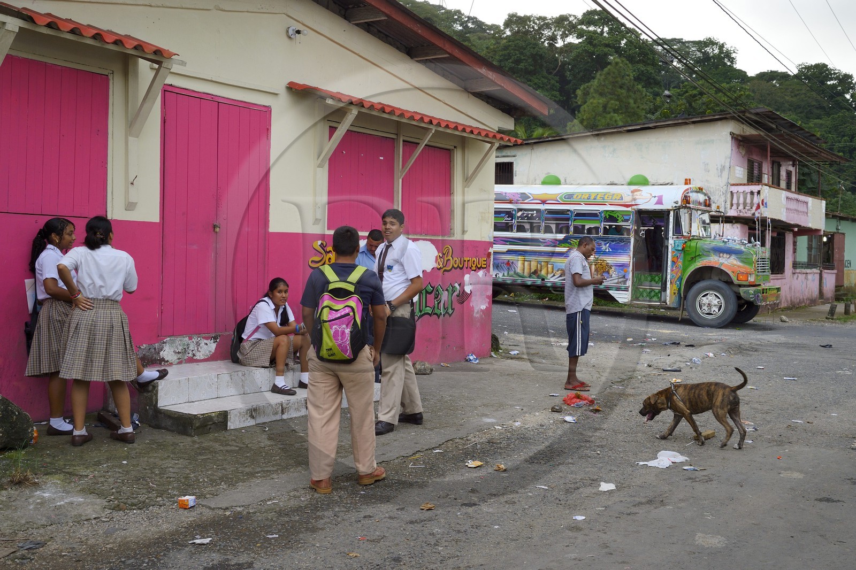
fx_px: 903
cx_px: 428
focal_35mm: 38
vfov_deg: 35.0
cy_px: 285
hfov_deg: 50.7
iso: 400
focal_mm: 38
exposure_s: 1/200
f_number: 9
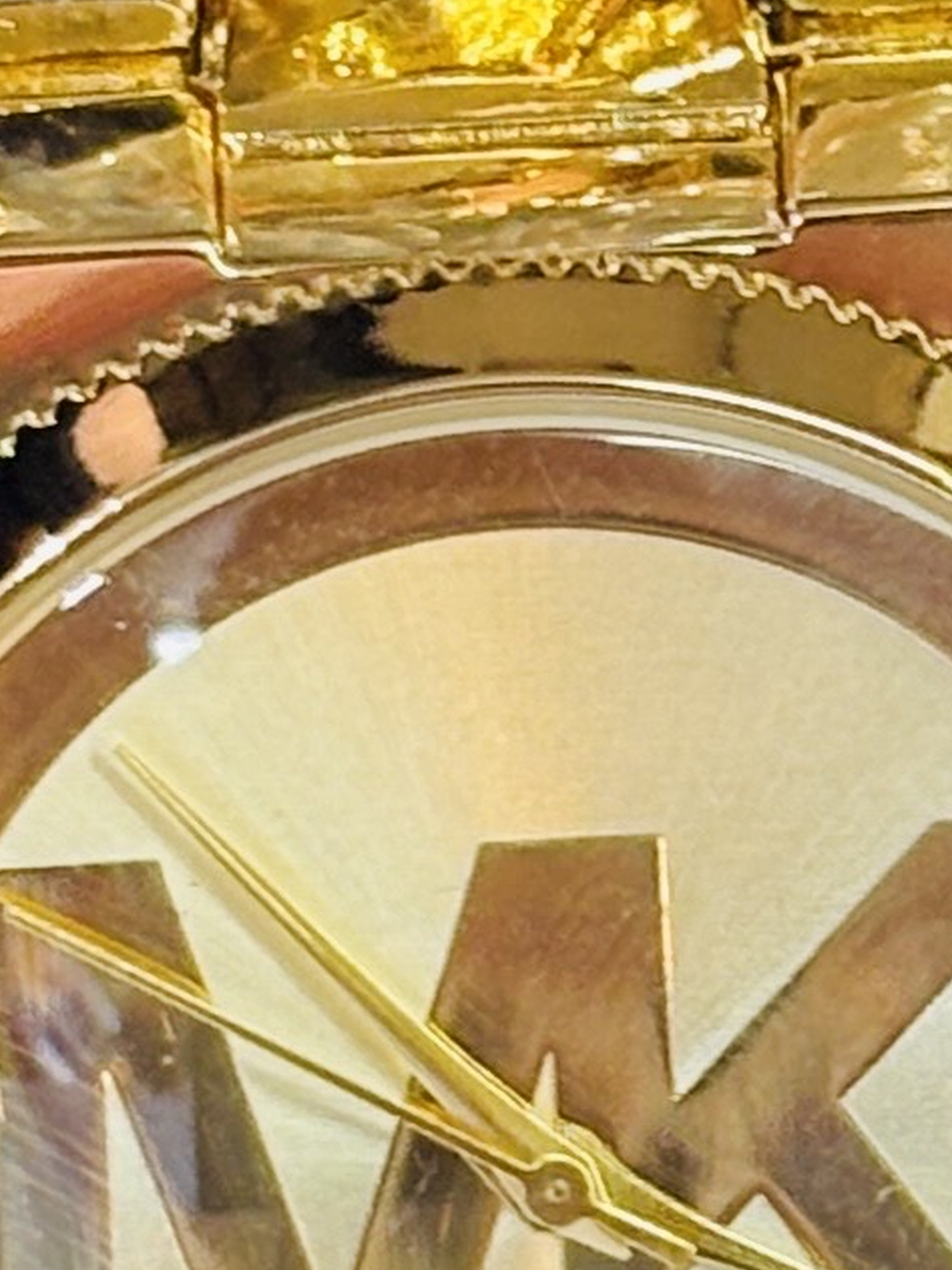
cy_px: 1286
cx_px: 629
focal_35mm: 332
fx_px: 12174
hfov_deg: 4.5
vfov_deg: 6.0
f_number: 1.6
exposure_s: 1/50
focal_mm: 5.96
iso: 64
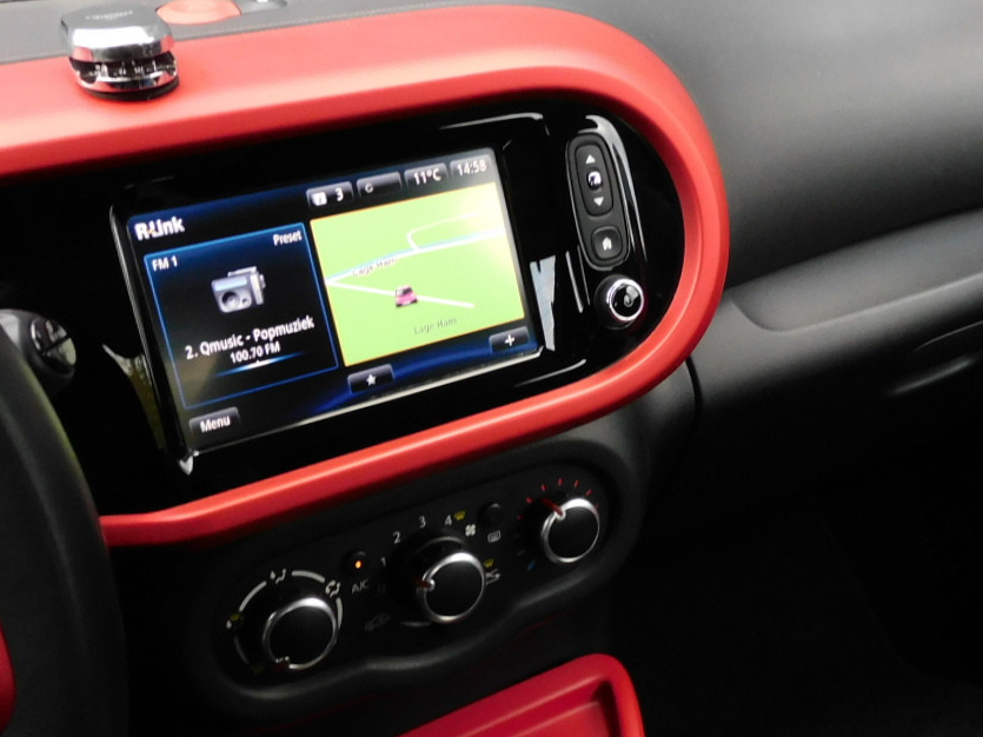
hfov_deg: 39.7
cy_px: 336
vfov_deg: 31.5
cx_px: 776
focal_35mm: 46
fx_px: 1306
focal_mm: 4.3
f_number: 3.3
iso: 250
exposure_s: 1/30
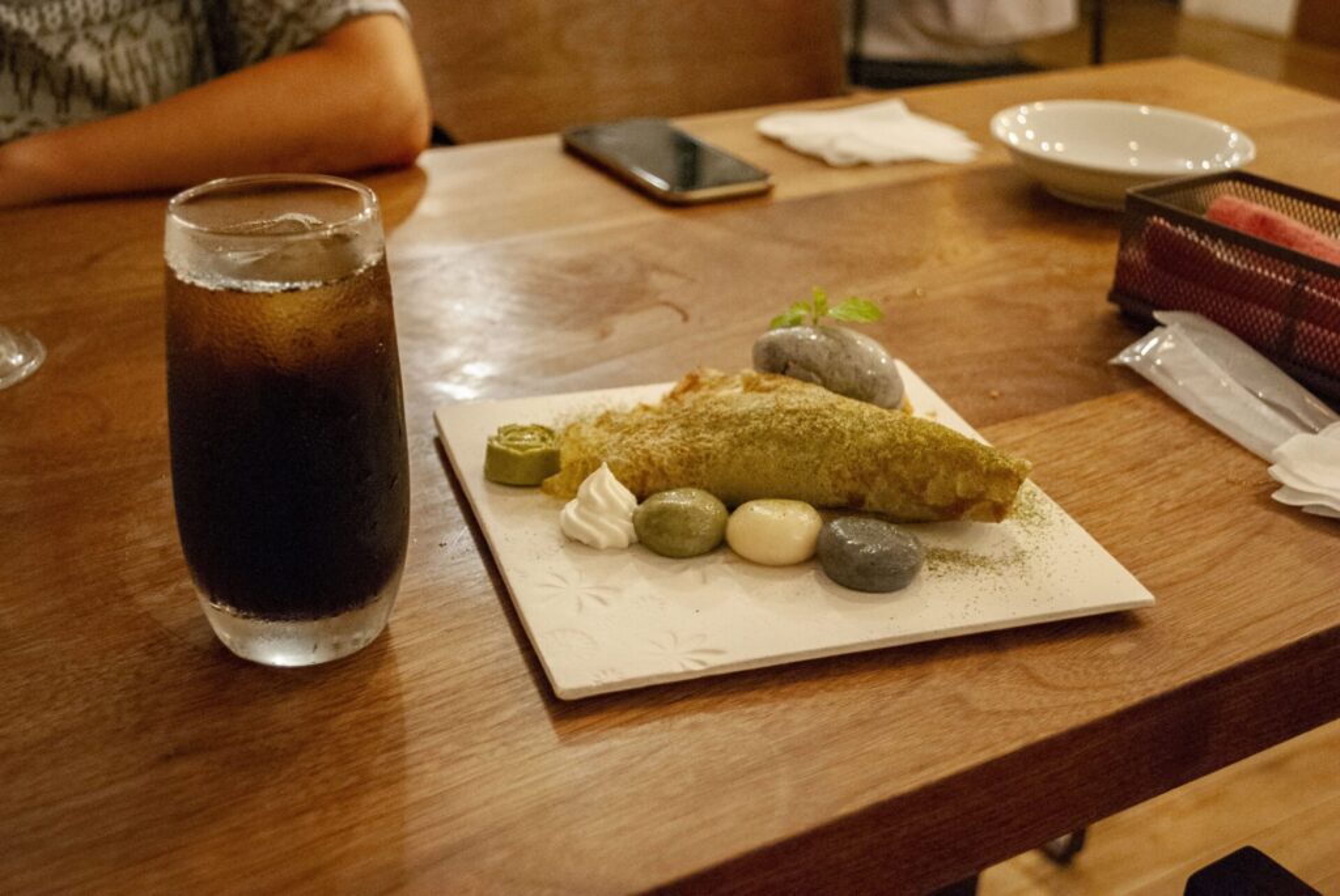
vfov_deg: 30.9
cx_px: 670
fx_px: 1621
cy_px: 448
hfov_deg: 44.9
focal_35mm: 44
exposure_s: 1/30
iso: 1600
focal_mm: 29
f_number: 4.8
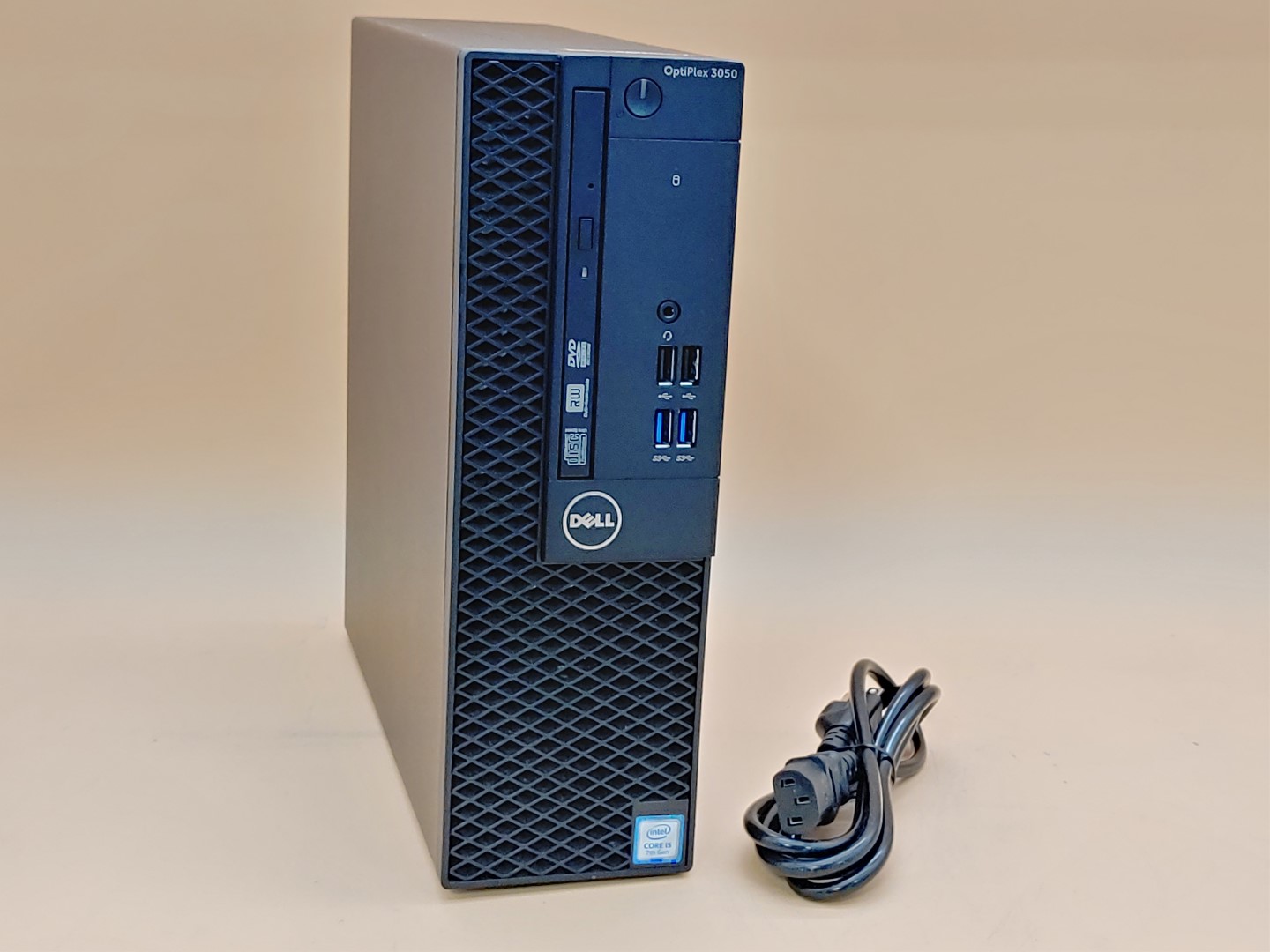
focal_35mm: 54
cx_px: 635
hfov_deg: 35.5
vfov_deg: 27.0
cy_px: 476
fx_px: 1981
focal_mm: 4.36
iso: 50
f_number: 1.8
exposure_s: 1/60
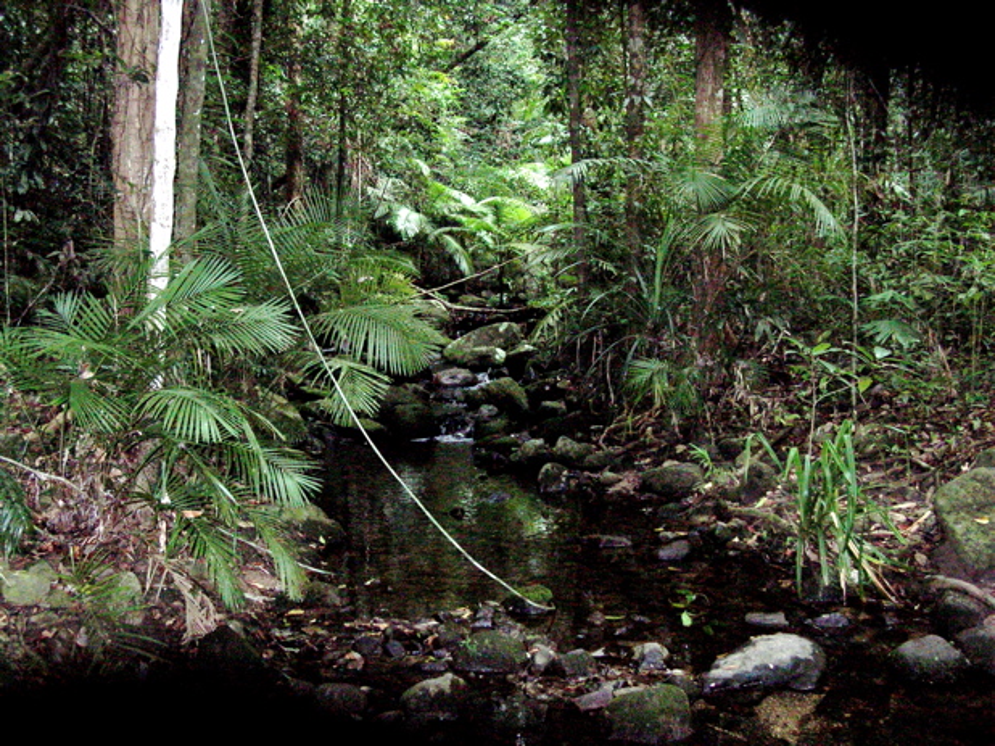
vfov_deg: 39.6
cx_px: 498
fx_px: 1034
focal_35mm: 36
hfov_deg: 51.4
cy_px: 373
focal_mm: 6
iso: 300
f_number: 2.7
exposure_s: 1/60.1
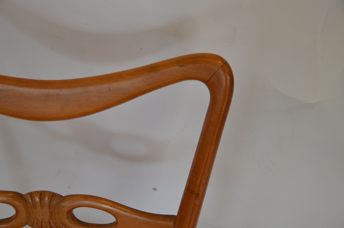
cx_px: 172
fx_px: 544
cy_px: 114
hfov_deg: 35.1
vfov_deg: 23.7
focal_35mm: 57
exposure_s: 1/40
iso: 400
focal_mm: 38
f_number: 4.2
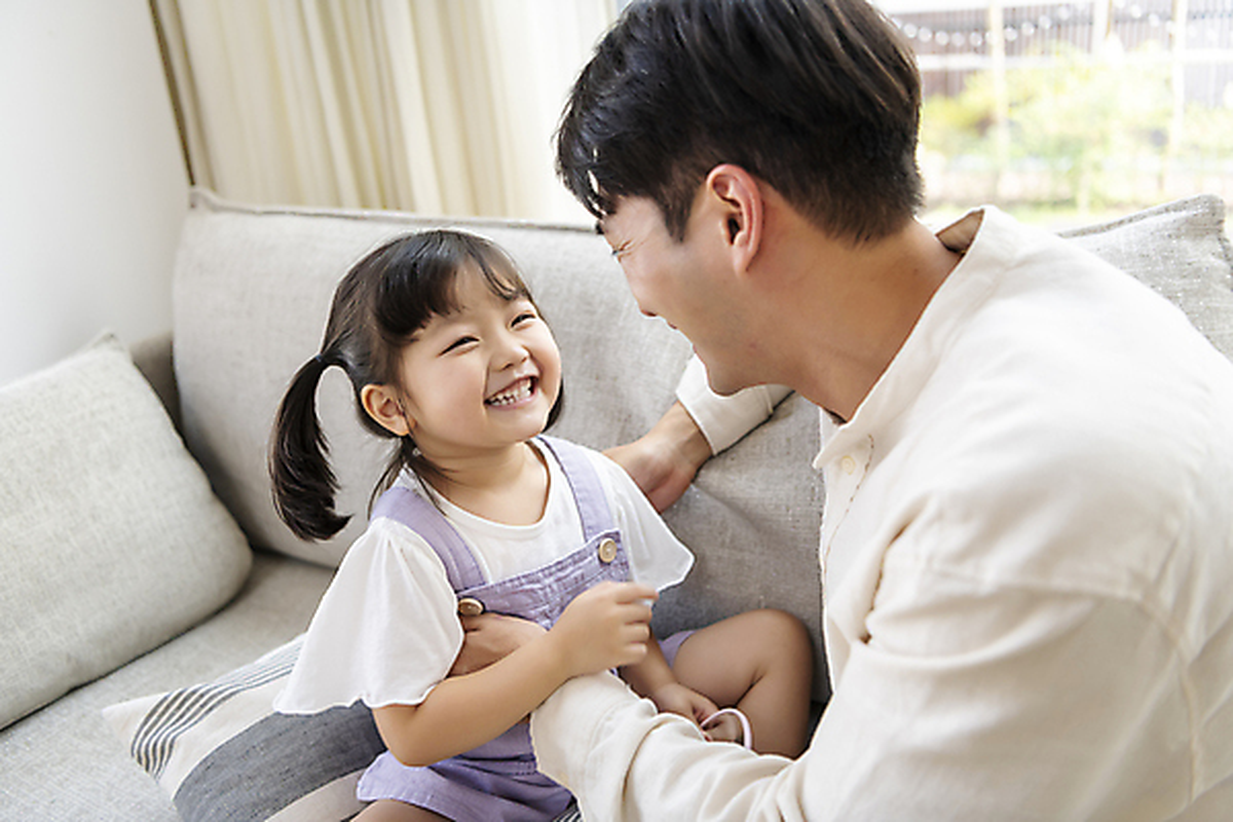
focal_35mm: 34
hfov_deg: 55.8
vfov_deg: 38.9
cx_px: 616
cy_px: 411
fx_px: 1164
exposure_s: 1/160
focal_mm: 34
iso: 250
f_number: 2.8
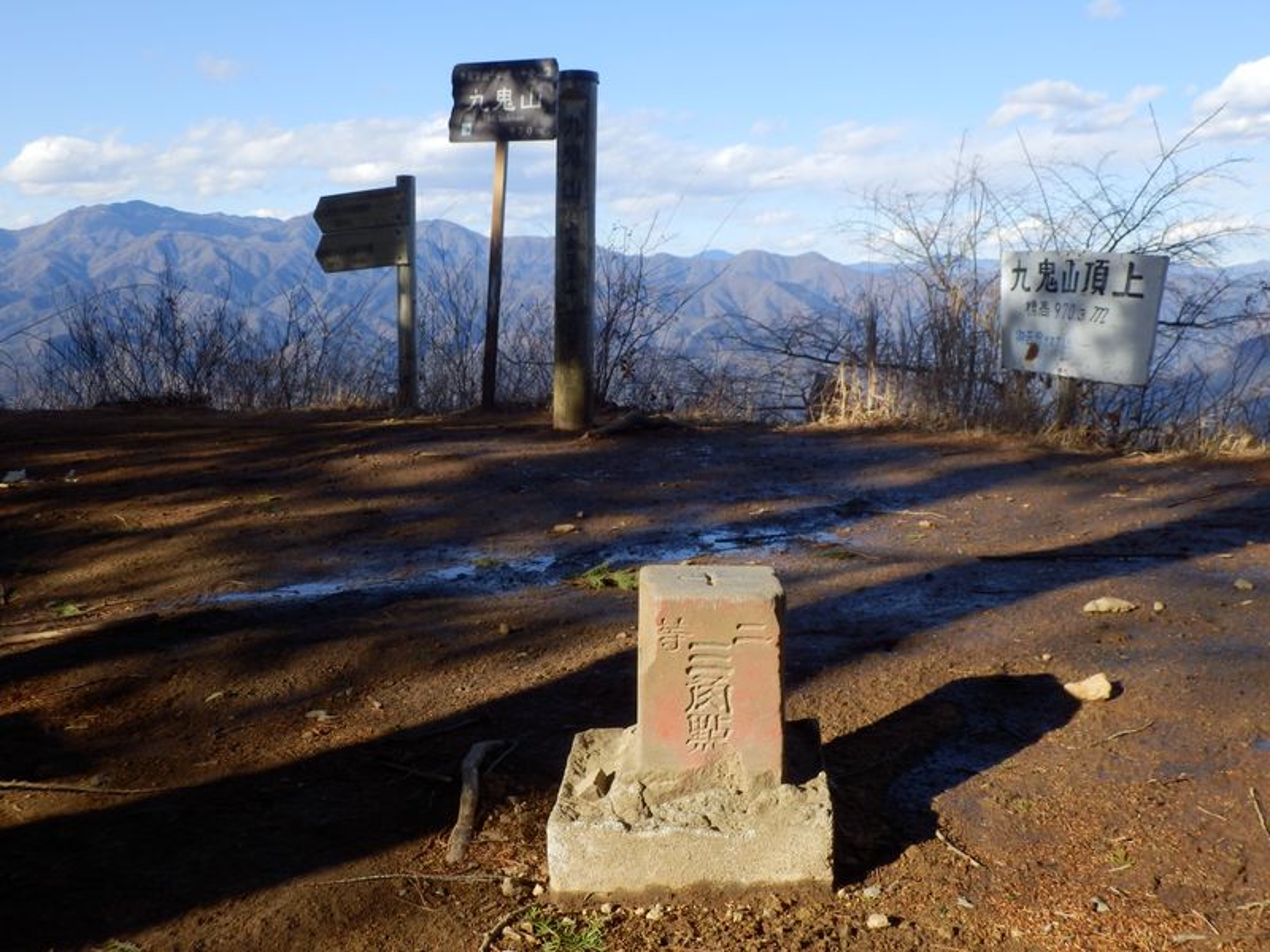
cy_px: 476
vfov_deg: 34.3
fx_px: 1541
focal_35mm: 42
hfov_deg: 44.8
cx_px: 635
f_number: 10.3
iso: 80
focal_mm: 7.4
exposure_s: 1/60
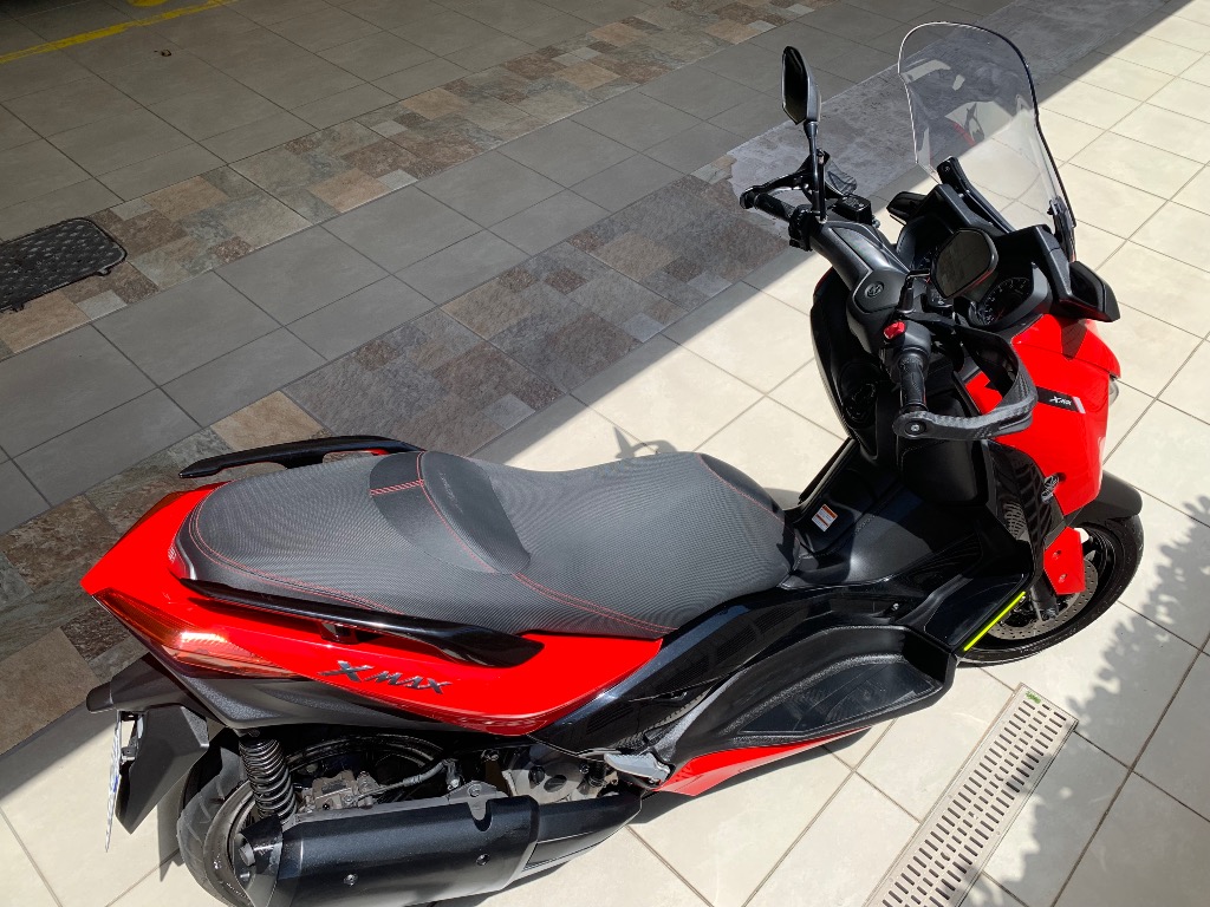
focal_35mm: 26
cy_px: 454
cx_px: 605
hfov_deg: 67.3
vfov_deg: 53.1
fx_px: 909
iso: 25
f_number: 1.8
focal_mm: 4.25
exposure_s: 1/1001
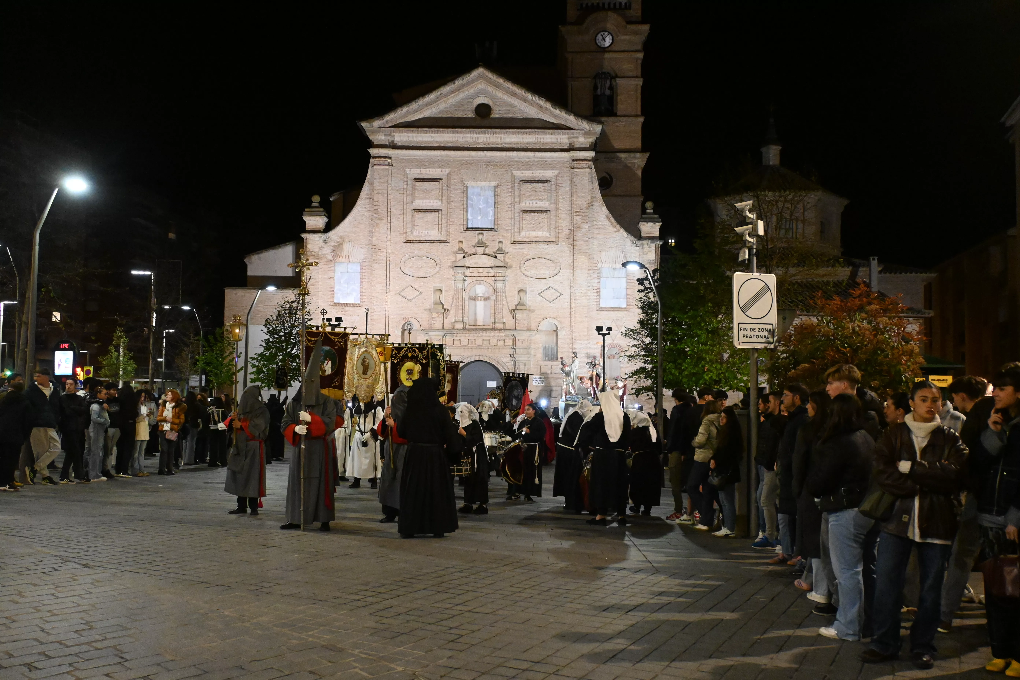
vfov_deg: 40.0
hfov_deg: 57.2
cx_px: 510
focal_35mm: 33
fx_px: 935
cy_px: 340
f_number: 4.5
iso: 6400
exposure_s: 1/80
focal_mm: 22
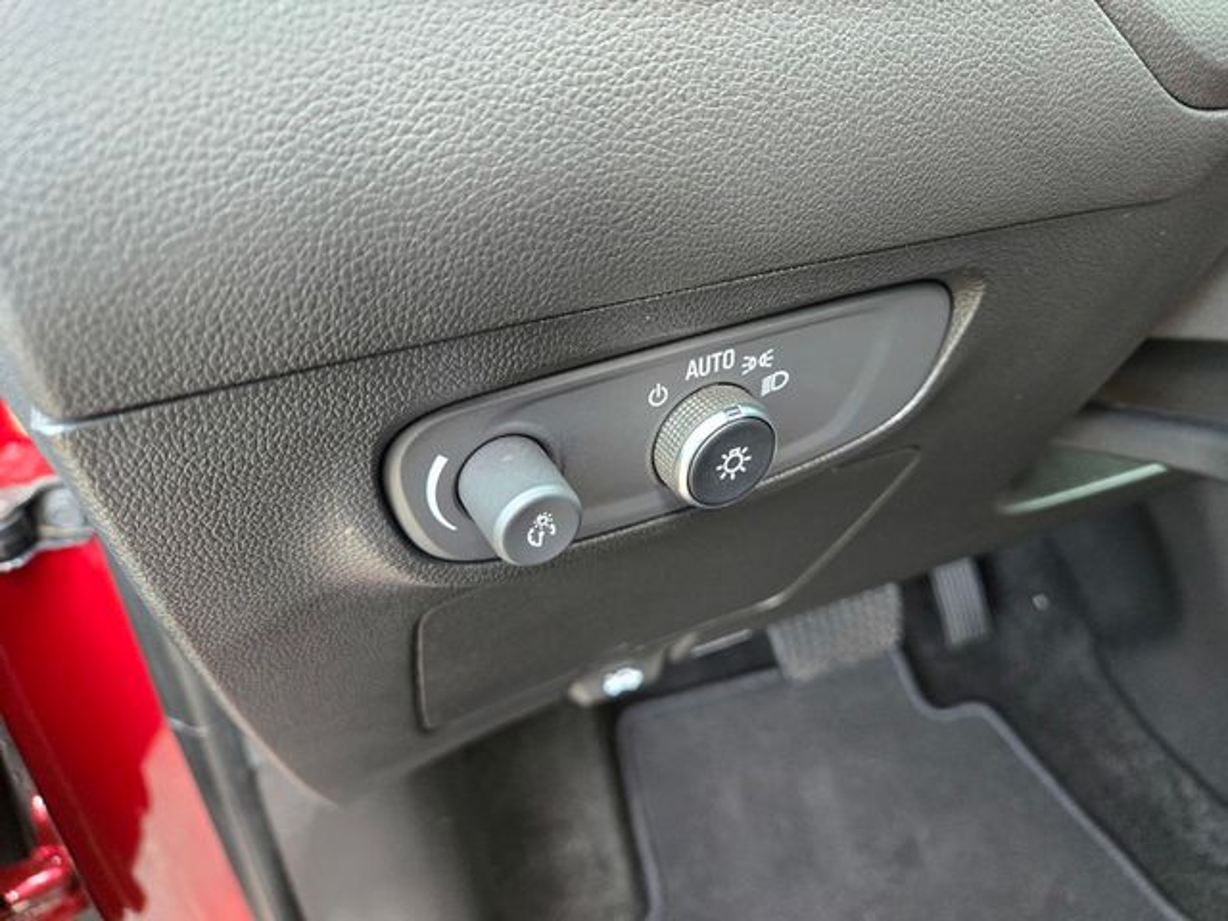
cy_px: 460
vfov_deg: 58.9
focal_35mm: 23
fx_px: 816
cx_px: 614
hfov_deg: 73.9
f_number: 1.8
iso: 1000
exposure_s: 1/120
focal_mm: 5.4
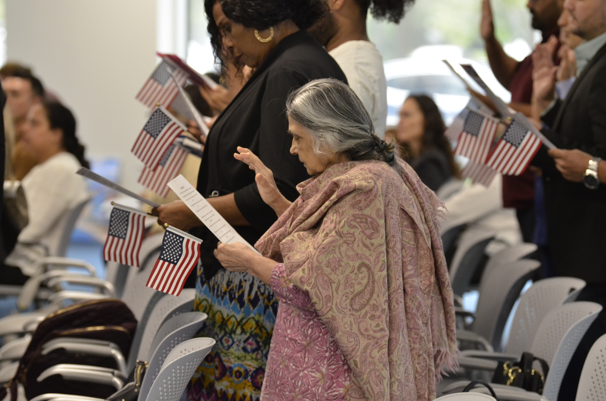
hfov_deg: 11.4
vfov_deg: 7.6
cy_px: 200
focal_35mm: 180
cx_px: 303
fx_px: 3024
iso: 1600
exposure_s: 1/125
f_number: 3.5
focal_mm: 120
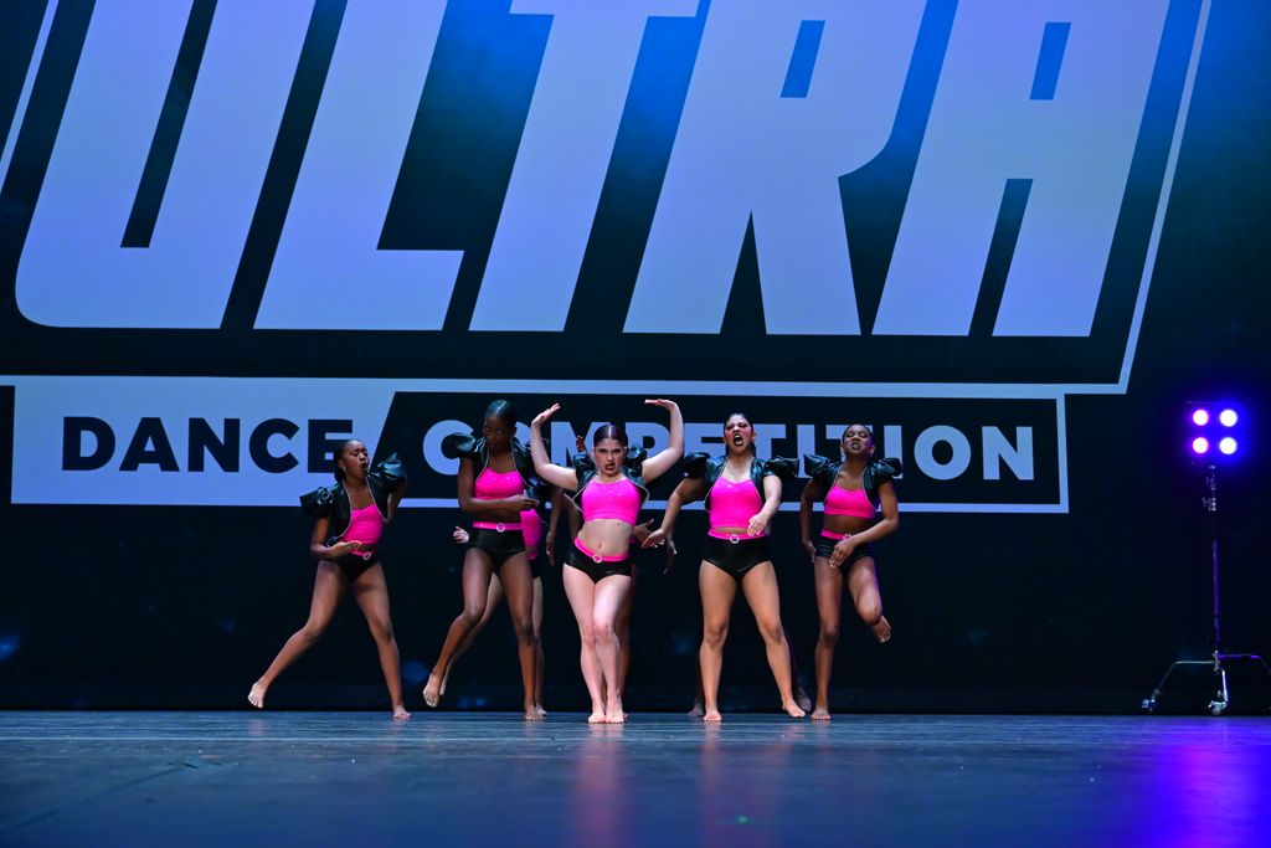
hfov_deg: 28.8
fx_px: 2472
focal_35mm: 70
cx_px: 636
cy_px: 424
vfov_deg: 19.5
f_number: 4
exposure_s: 1/800
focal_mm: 70
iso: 5000
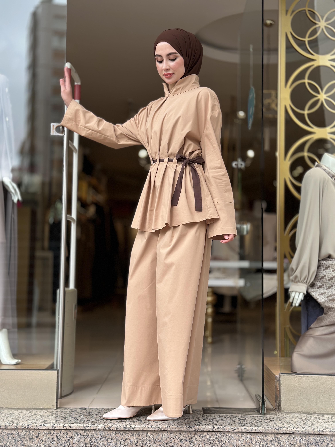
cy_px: 224
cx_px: 168
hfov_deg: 30.3
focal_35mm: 48
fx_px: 619
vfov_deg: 39.7
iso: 80
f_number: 1.78
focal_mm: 6.86
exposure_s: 1/919
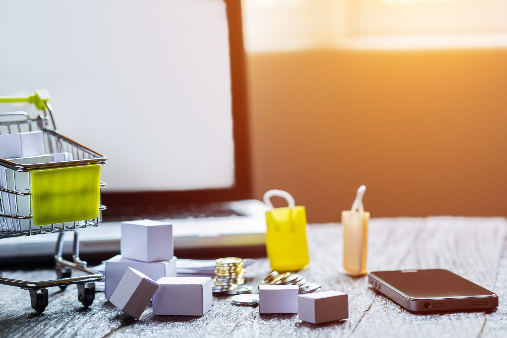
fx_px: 1267
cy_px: 169
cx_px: 254
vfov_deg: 15.2
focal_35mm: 90
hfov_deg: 22.6
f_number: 3.6
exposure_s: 1/45
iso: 320
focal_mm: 60
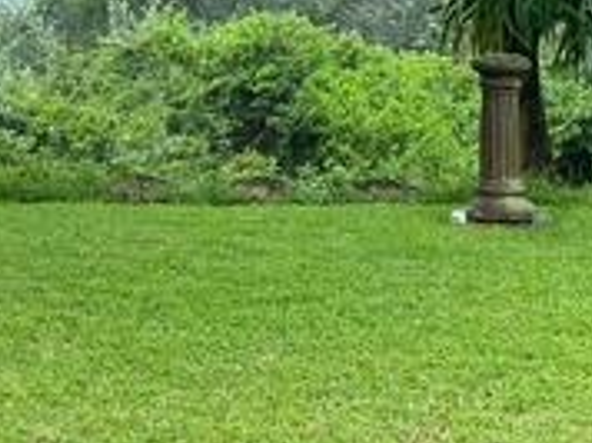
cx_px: 186
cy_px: -123
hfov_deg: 16.8
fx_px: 1998
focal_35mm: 117
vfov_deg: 12.3
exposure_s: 1/839
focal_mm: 4.25
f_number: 1.8
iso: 32
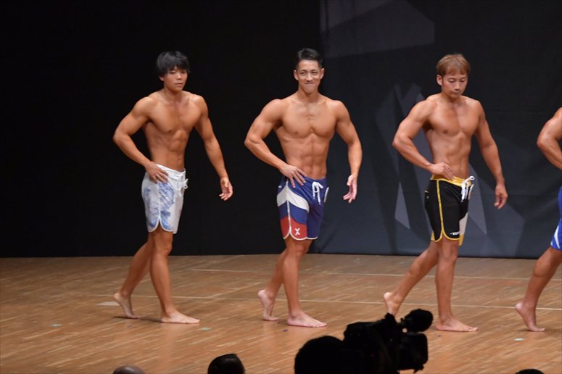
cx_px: 281
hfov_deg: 8.1
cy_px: 187
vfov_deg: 5.4
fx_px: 3979
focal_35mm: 255
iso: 6400
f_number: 5.6
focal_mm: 170
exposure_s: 1/400
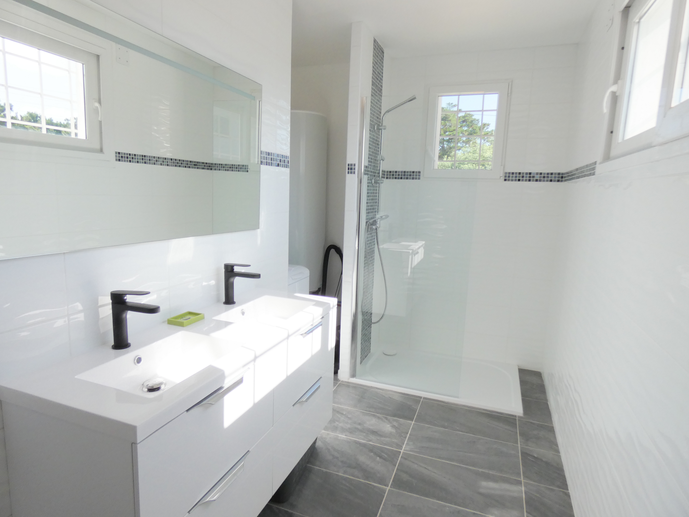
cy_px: 258
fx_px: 398
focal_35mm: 20
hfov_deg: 81.7
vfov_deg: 66.0
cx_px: 344
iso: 80
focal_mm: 3.6
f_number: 2.8
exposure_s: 1/640
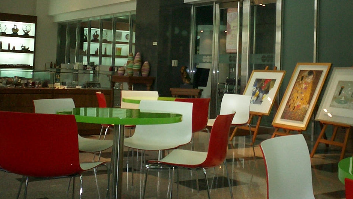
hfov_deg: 37.8
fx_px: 515
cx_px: 203
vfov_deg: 21.7
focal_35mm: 55
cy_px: 55
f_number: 3.5
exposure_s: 1/40
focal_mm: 5.6
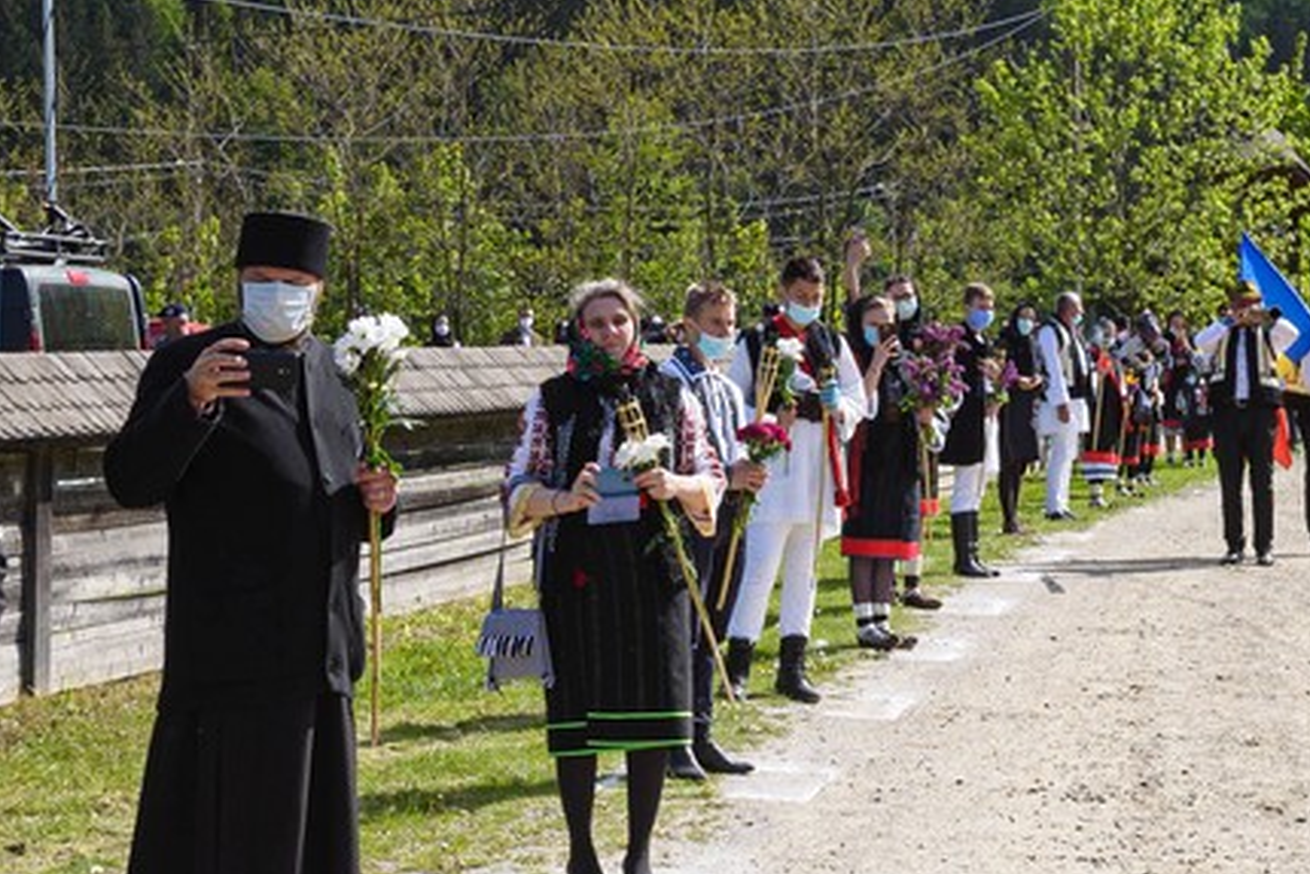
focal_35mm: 80
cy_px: 405
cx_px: 1284
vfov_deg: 17.1
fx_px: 2912
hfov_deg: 24.3
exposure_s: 1/200
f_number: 9
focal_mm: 24
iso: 125
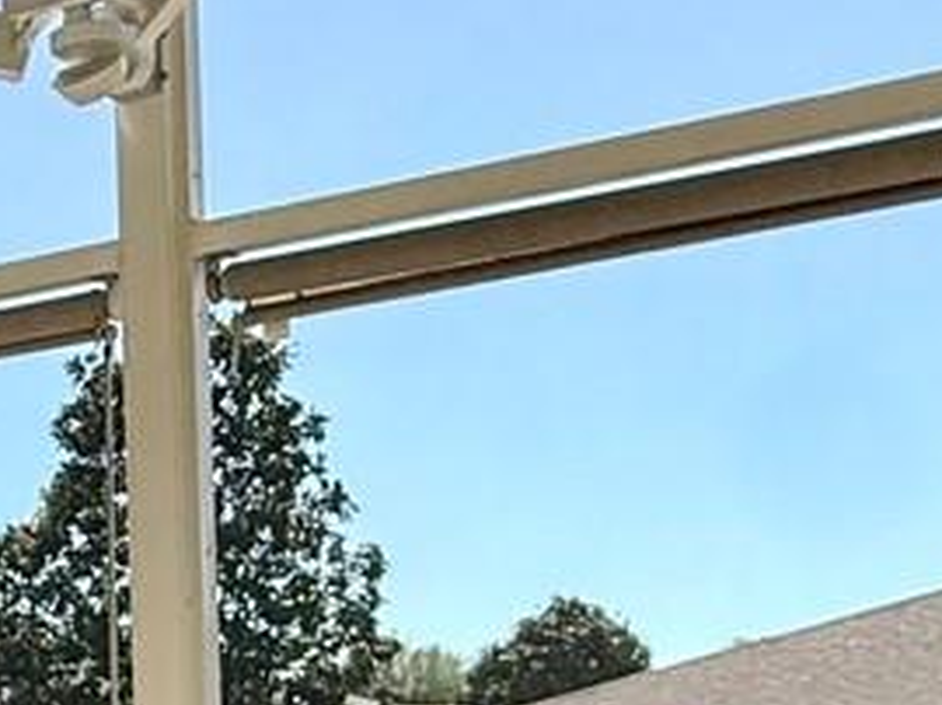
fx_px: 2257
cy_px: 848
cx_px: -244
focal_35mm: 83
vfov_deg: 17.0
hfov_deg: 21.6
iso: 50
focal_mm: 2.22
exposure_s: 1/1534
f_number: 2.2
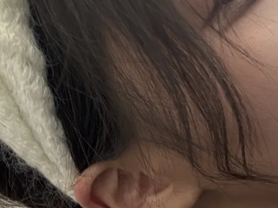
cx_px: 159
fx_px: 506
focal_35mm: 63
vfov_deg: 23.2
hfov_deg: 30.7
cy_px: 118
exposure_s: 1/33
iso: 200
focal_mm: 2.69
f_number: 1.9
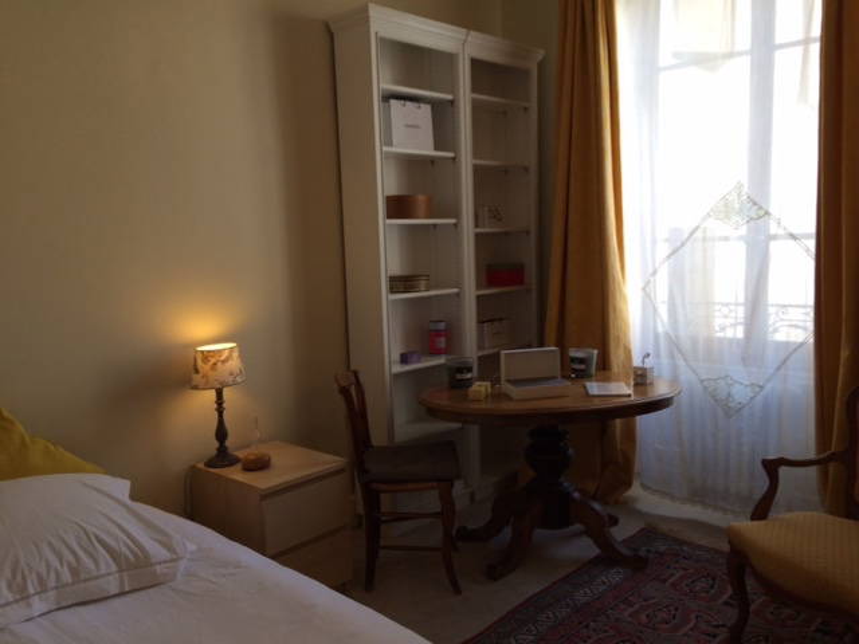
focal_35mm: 29
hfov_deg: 61.7
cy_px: 322
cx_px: 430
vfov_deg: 48.2
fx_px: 720
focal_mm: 4.15
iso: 40
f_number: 2.2
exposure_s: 1/50
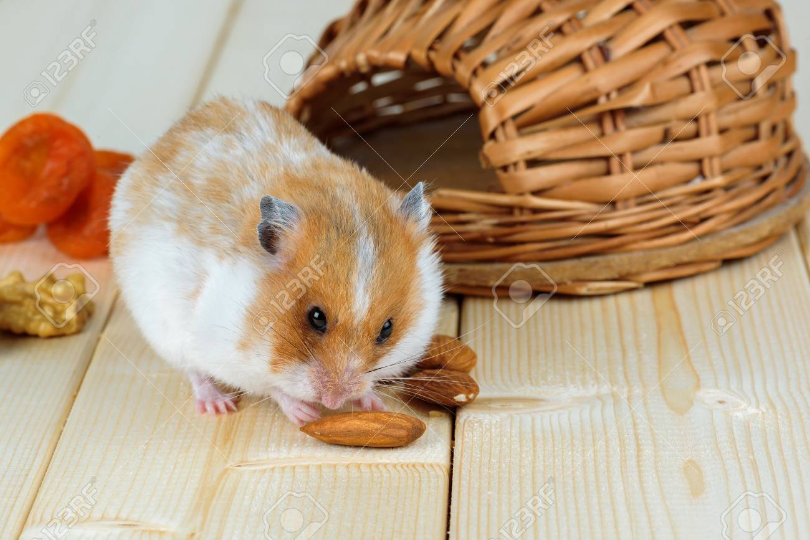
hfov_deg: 19.5
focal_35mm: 105
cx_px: 405
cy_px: 270
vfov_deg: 13.0
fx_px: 2363
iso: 100
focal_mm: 105
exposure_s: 1/60
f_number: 16
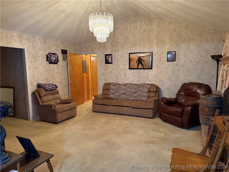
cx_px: 114
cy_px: 86
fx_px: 159
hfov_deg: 71.6
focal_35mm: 24
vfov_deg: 56.8
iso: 800
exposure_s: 1/60
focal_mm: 6.76
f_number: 1.78
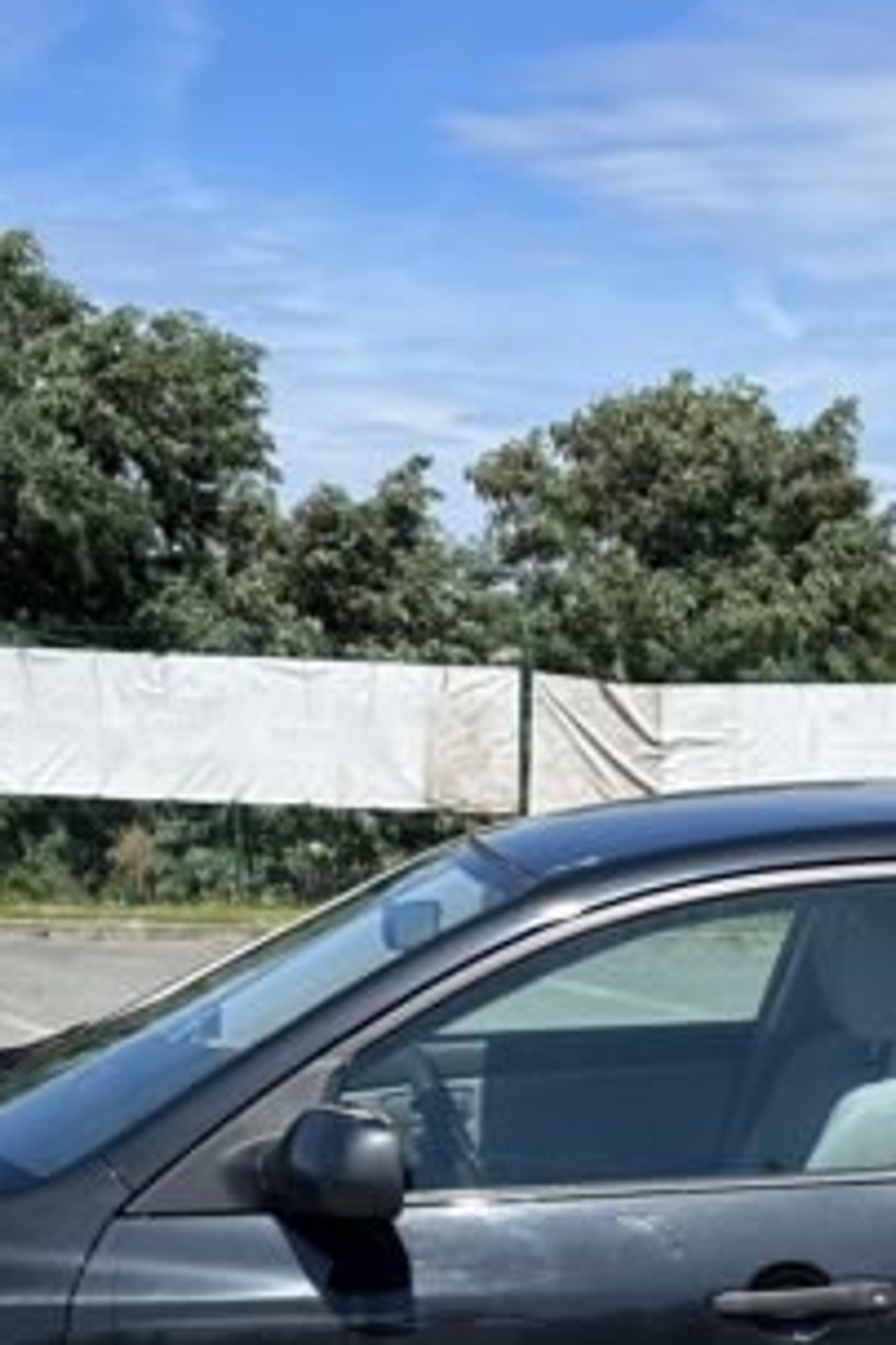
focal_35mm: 66
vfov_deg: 28.8
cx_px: 688
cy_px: 1314
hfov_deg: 20.4
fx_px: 2464
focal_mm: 6.86
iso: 80
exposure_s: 1/4348
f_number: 1.78
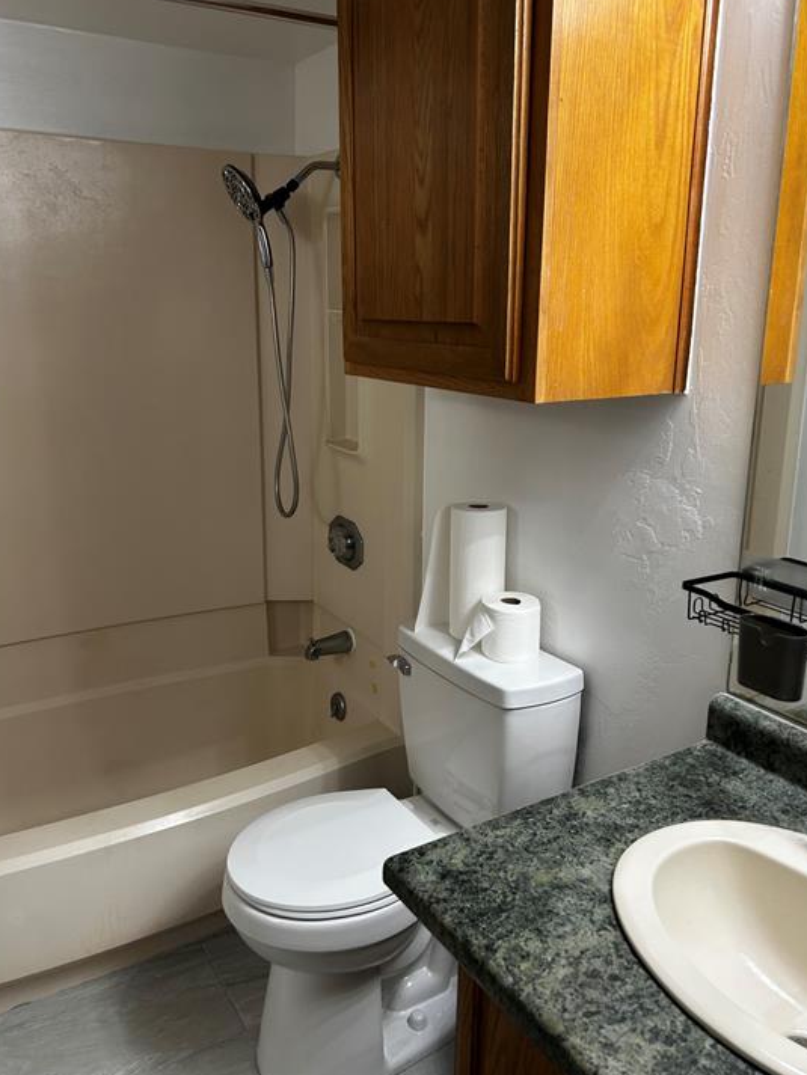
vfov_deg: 63.4
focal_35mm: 28
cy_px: 507
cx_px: 394
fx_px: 870
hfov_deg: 49.8
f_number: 1.5
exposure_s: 1/60
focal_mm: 5.7
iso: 80
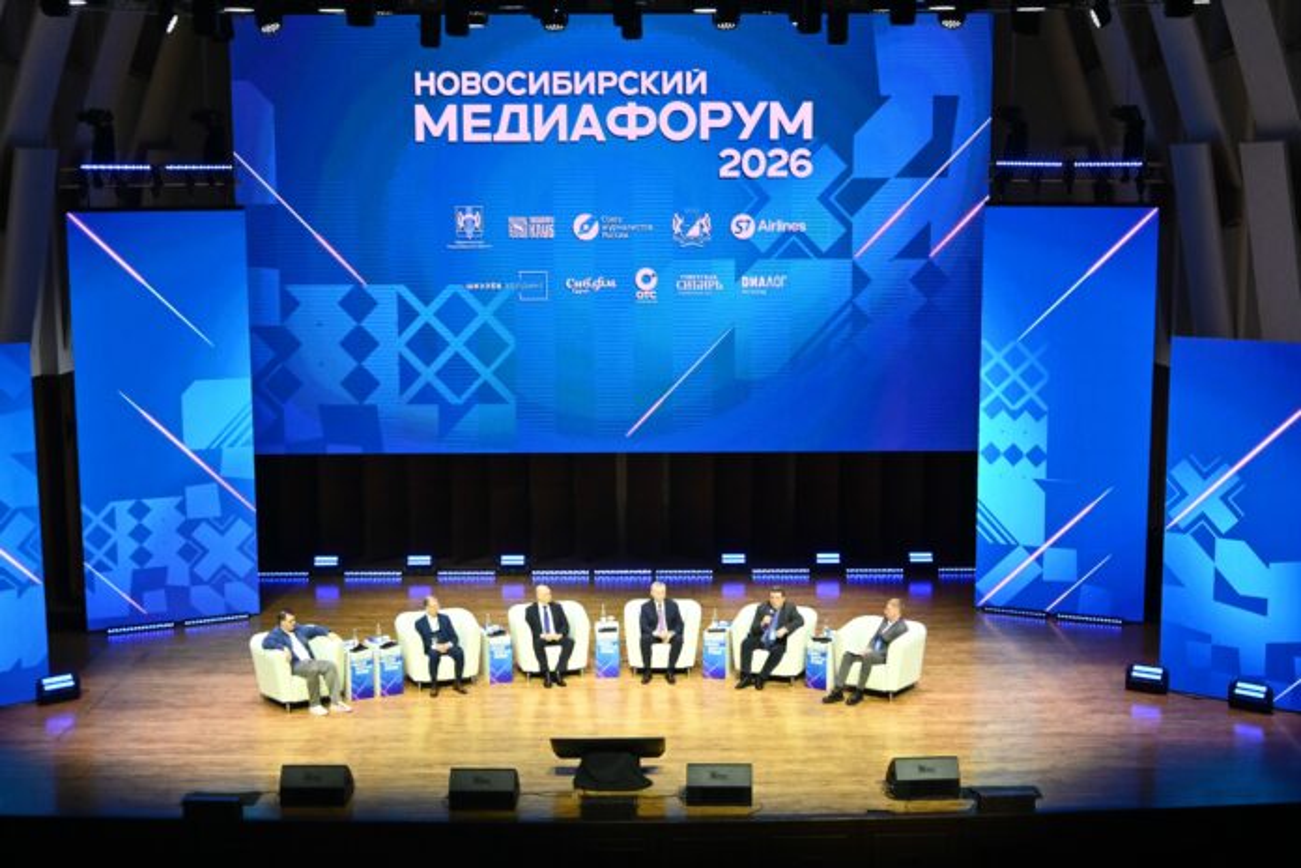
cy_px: 434
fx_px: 1735
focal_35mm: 48
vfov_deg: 28.1
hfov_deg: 41.1
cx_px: 650
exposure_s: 1/160
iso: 4000
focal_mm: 48
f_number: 11
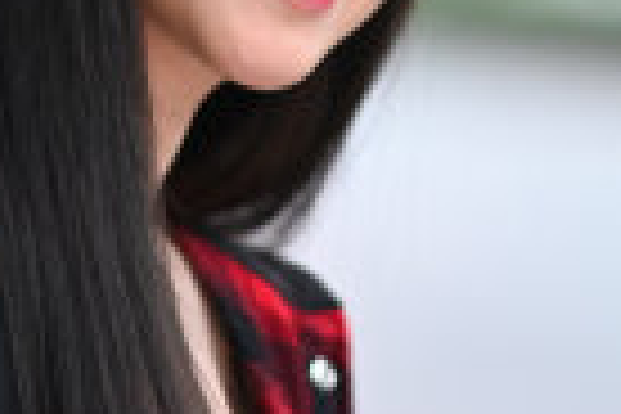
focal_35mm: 466
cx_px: 410
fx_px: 8038
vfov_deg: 3.0
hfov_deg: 4.4
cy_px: 135
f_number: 1.8
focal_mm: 105
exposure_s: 1/100
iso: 640
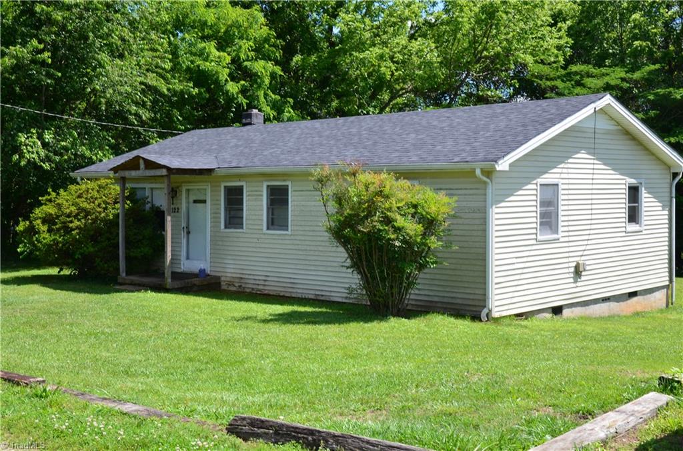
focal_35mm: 48
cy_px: 226
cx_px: 342
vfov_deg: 27.9
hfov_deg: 41.2
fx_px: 908
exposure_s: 1/125
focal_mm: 32
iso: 200
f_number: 11
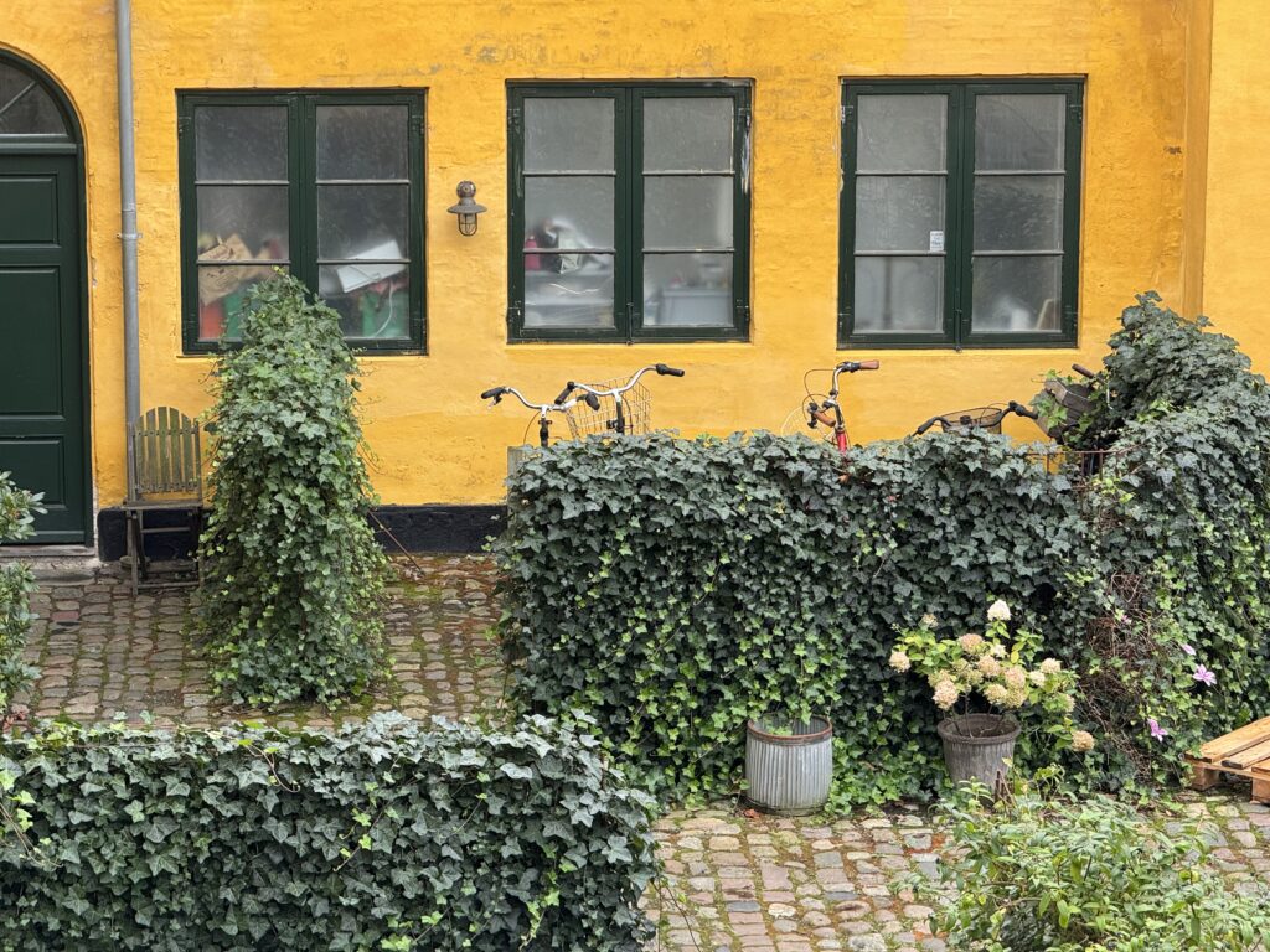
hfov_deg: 16.4
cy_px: 476
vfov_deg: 12.3
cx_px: 635
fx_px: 4403
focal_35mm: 120
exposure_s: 1/159
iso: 50
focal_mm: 15.66
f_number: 2.8
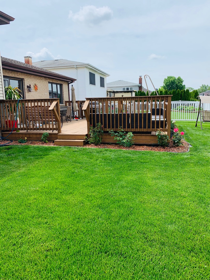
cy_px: 140
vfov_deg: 67.3
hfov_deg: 53.1
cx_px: 105
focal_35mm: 26
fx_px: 210
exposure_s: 1/2681
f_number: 1.8
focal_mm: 4.25
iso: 25
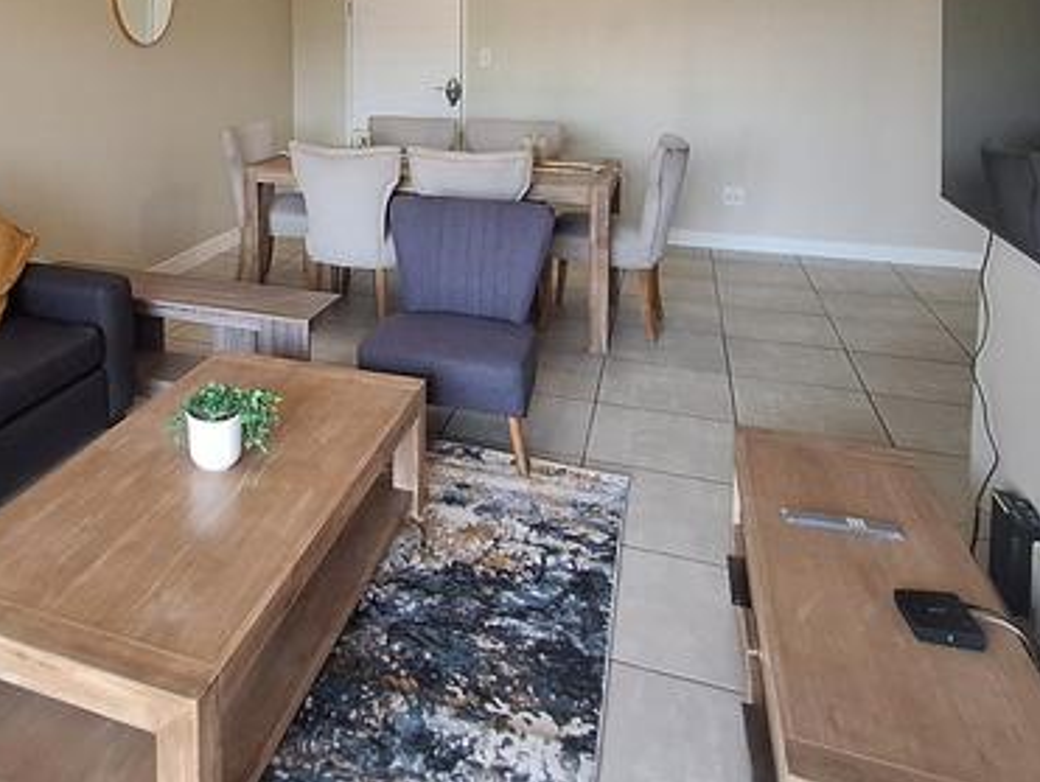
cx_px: 286
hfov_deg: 60.6
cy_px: 104
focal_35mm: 28
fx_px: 842
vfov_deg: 45.9
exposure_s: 1/50
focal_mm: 1.74
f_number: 2.2
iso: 125
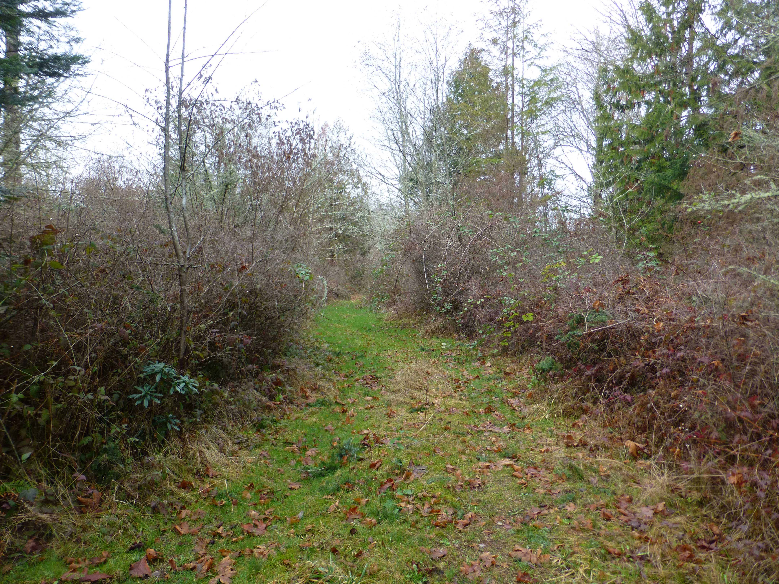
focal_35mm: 24
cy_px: 292
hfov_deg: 71.6
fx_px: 540
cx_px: 390
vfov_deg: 56.8
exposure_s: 1/100
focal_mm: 4.3
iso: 100
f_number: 3.3
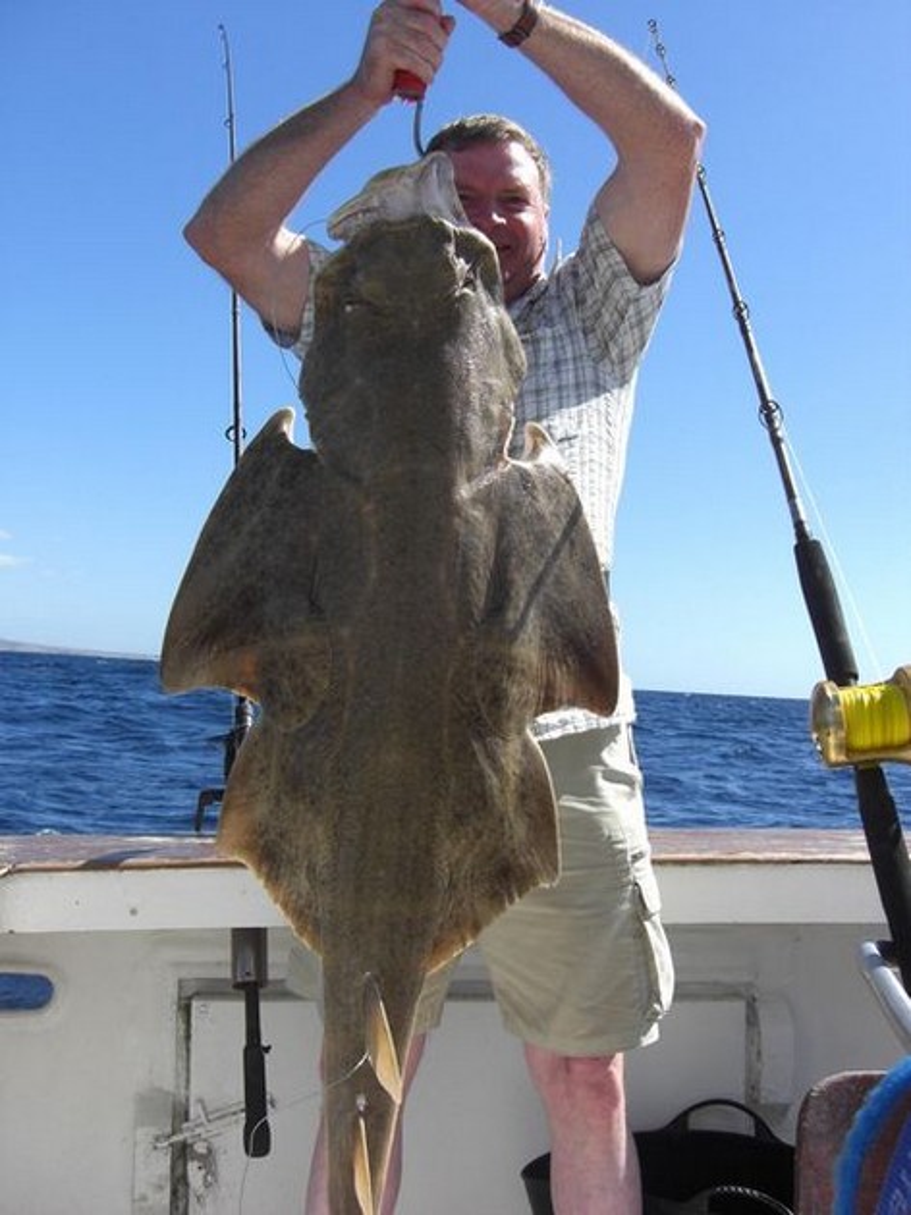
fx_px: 1334
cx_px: 456
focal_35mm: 38
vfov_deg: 49.0
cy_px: 608
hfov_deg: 37.7
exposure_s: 1/800
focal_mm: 7.9
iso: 80
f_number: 4
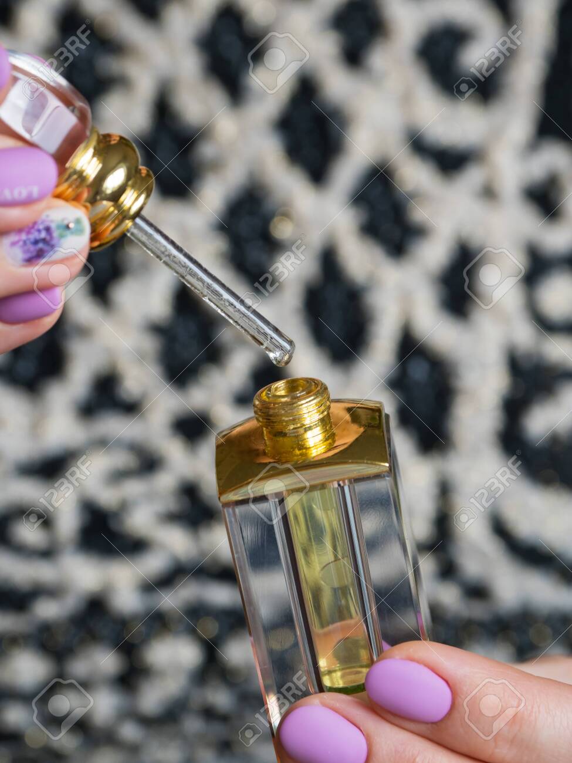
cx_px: 286
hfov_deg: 7.4
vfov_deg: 9.9
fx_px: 4406
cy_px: 382
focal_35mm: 200
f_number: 5.6
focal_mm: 100
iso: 500
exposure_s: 1/60
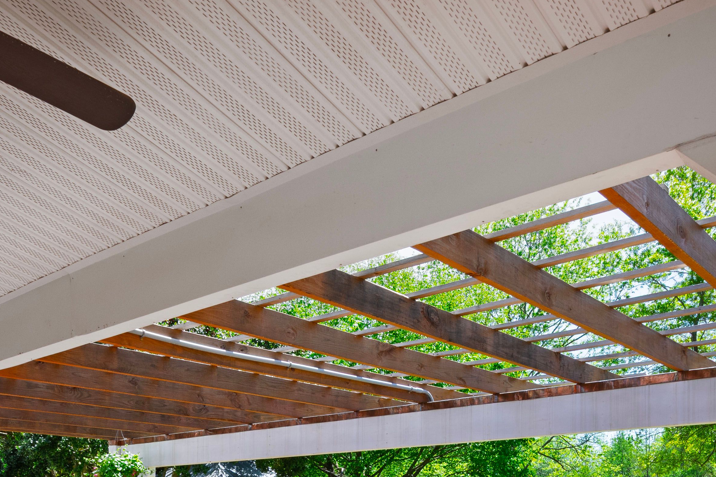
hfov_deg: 54.4
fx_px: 696
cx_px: 390
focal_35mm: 35
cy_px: 534
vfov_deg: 32.8
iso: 100
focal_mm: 10
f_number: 8
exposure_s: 1/100
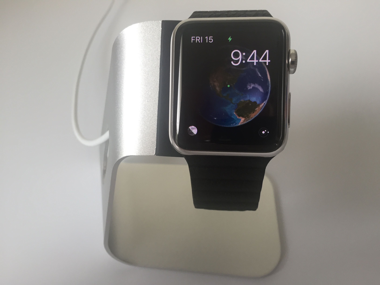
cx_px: 190
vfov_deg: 48.2
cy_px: 142
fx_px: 318
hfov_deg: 61.7
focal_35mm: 29
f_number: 2.2
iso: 40
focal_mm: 4.15
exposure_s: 1/30
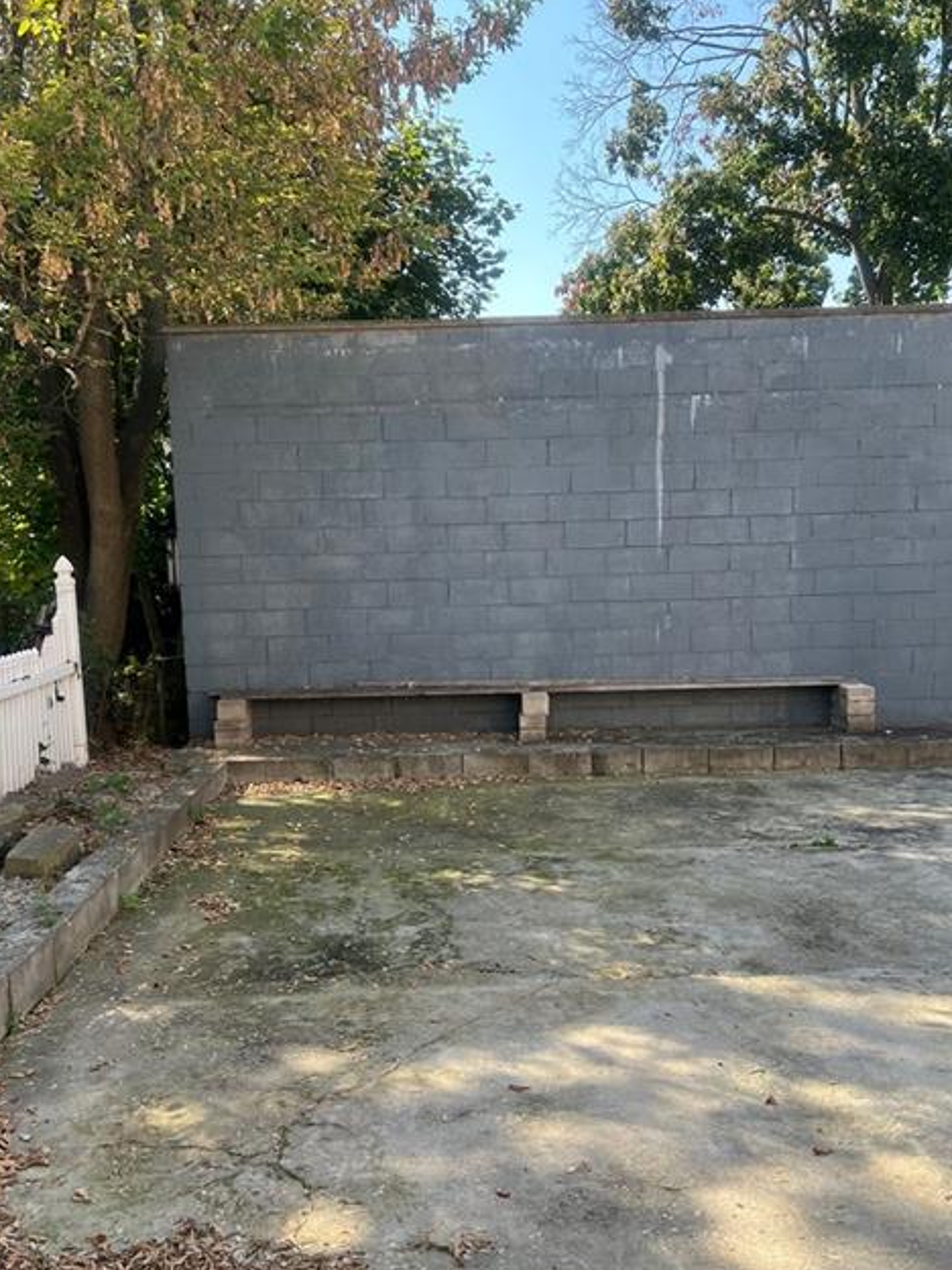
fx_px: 1173
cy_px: 700
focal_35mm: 32
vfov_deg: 56.7
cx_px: 464
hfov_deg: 44.2
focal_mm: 5.7
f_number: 1.5
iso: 50
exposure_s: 1/611
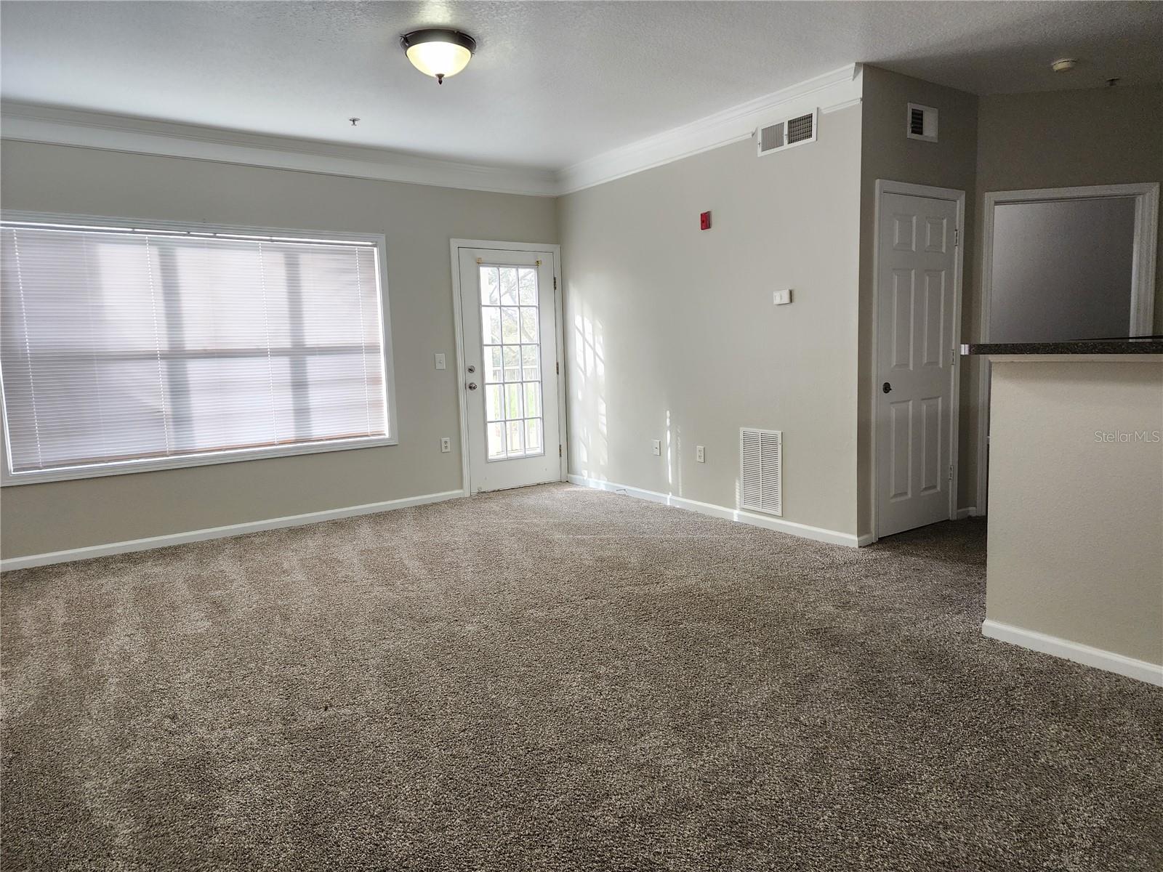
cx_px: 582
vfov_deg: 58.9
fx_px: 773
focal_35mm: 23
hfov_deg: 73.9
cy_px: 436
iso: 400
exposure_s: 1/120
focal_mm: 6.4
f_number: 1.8
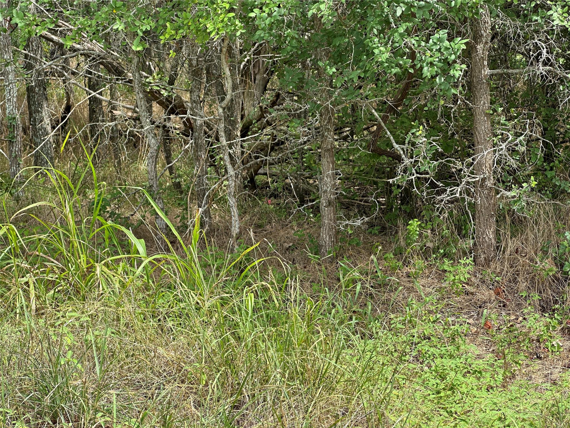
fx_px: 1268
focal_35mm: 77
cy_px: 214
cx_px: 285
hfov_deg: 25.3
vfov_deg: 19.1
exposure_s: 1/121
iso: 32
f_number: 2.8
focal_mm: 9
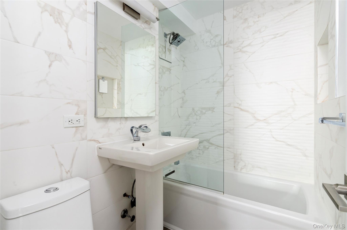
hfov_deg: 95.1
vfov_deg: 71.8
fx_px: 159
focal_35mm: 16
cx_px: 174
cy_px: 115
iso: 400
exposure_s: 1.6
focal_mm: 11
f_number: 9
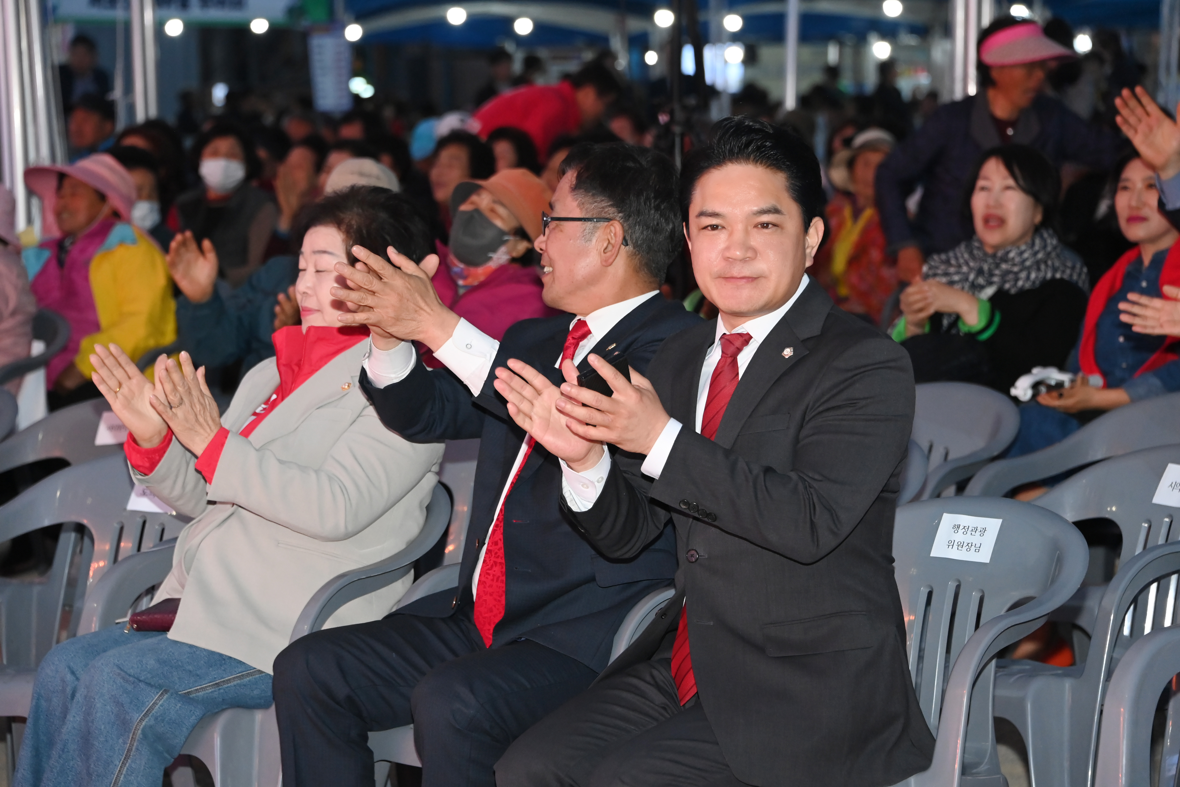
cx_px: 590
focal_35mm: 135
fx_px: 4425
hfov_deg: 15.2
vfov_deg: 10.2
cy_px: 394
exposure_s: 1/250
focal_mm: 135
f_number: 6.3
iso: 4000
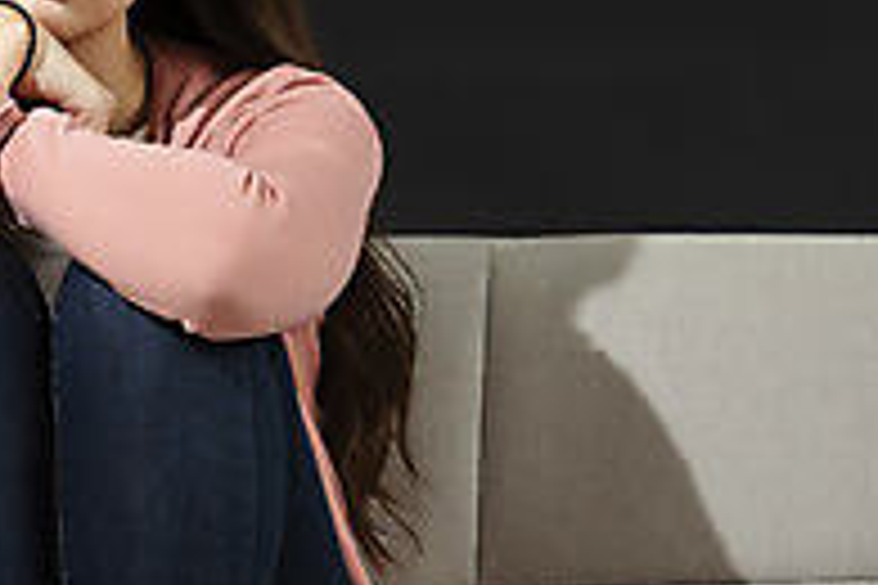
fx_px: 9755
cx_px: 196
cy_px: 279
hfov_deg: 5.2
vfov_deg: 3.4
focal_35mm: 400
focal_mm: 130
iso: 100
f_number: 4
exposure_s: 1/125
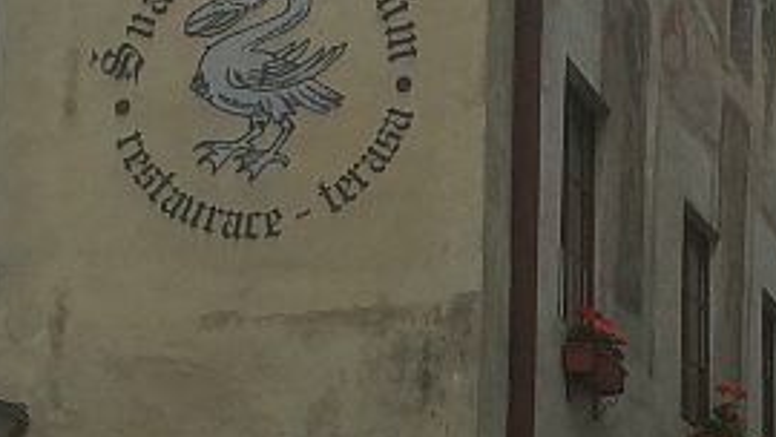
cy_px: 418
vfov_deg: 9.6
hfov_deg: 17.1
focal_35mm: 125
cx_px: 491
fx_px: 2573
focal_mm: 4.15
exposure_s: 1/1319
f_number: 2.2
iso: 32
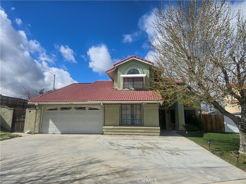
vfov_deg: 58.9
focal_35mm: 23
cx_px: 123
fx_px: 163
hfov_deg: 73.9
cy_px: 92
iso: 12
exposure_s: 1/1258
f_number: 1.7
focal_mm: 6.3
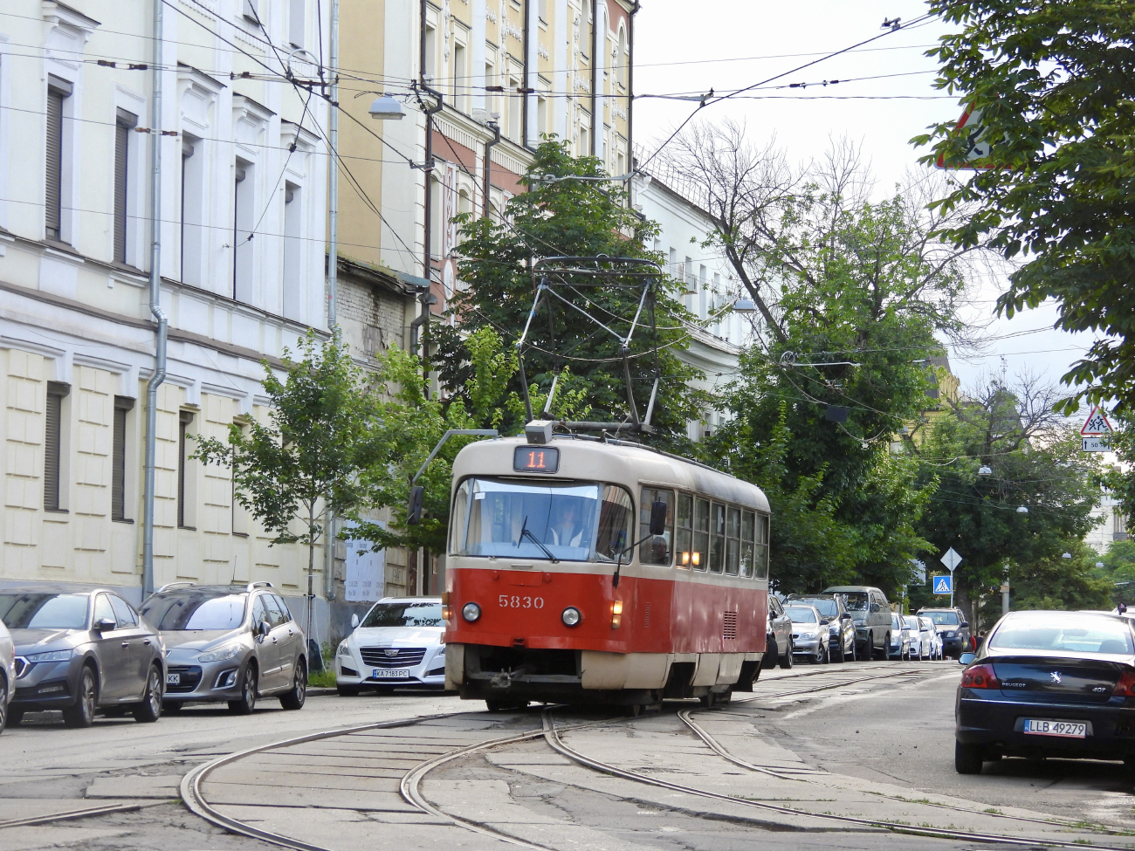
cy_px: 426
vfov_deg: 11.9
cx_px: 568
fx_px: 4099
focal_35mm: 125
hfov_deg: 15.8
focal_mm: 22.3
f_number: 4
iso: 160
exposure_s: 1/60
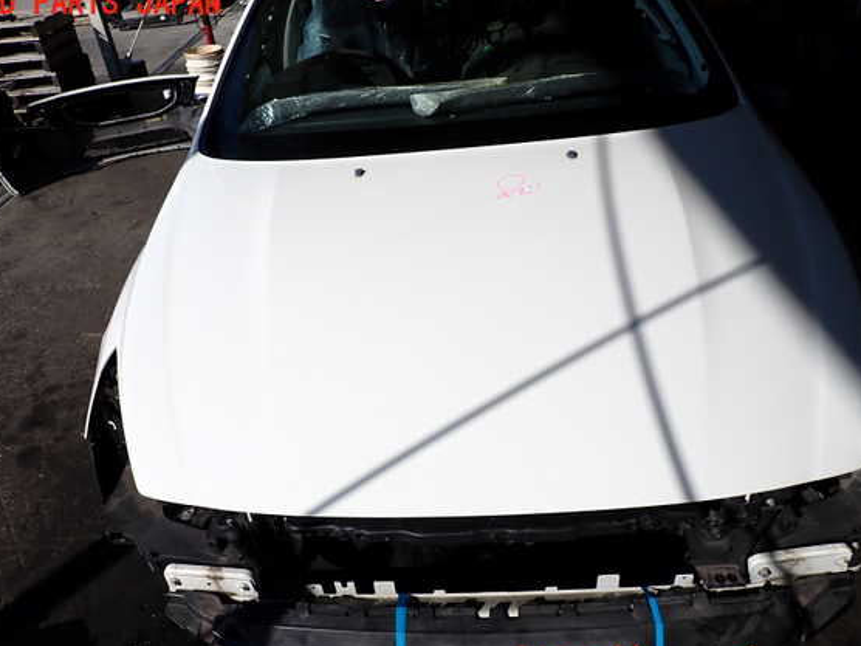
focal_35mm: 27
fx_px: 672
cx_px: 404
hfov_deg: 65.3
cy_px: 333
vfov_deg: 51.3
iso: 100
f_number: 8
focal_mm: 4.5
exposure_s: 1/400
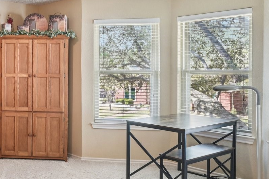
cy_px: 66
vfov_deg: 29.5
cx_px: 10
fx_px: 338
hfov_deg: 39.1
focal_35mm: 45
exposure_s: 1/15
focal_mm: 17.5
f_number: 8
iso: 400
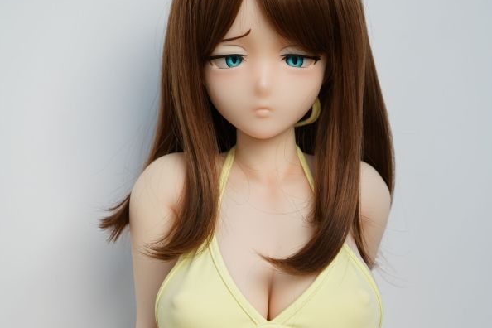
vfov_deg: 24.9
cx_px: 246
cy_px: 283
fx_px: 724
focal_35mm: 53
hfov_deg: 37.5
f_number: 4.5
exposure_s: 1/100
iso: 400
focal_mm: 35
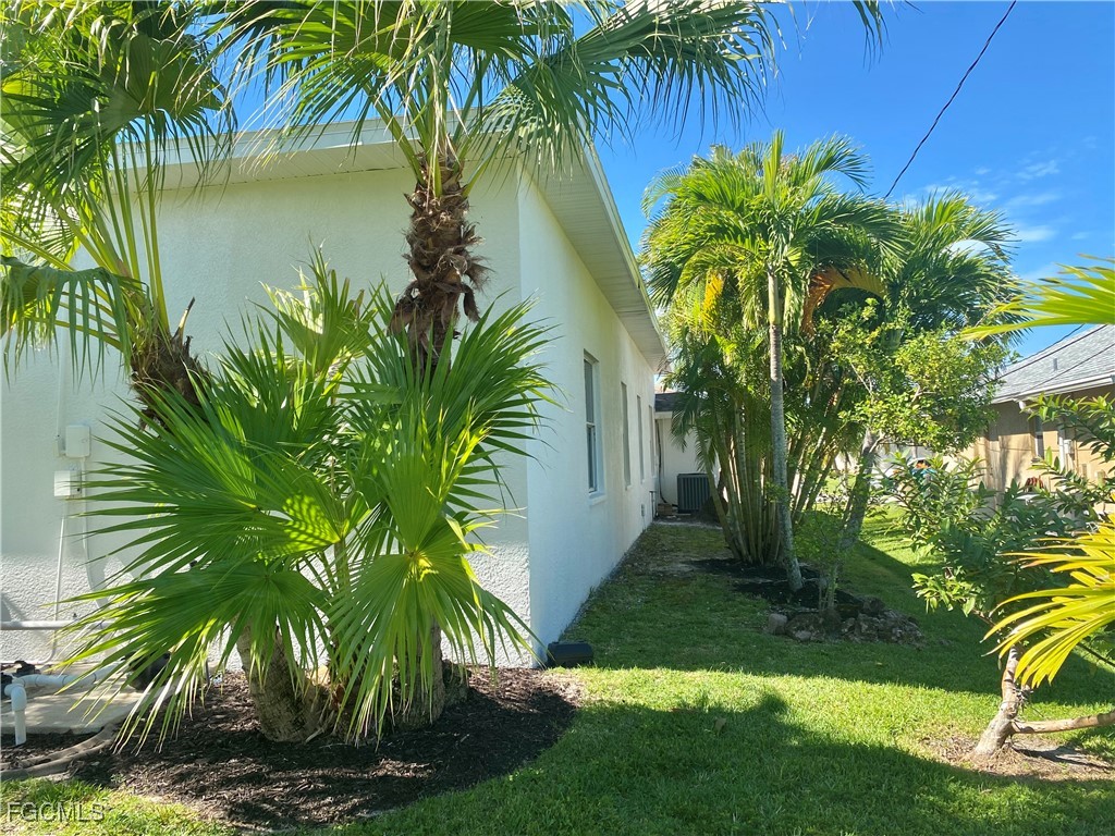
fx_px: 837
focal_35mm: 26
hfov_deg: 67.3
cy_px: 418
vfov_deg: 53.1
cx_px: 558
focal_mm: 4.25
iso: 32
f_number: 1.8
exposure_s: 1/884
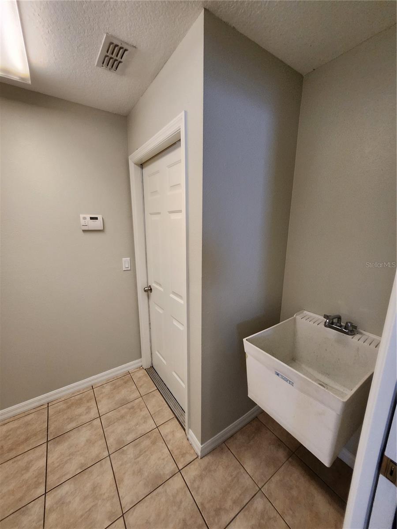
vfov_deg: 106.2
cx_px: 198
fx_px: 199
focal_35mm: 13
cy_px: 264
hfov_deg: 89.9
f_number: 2.2
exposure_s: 1/60
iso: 200
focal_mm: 1.74
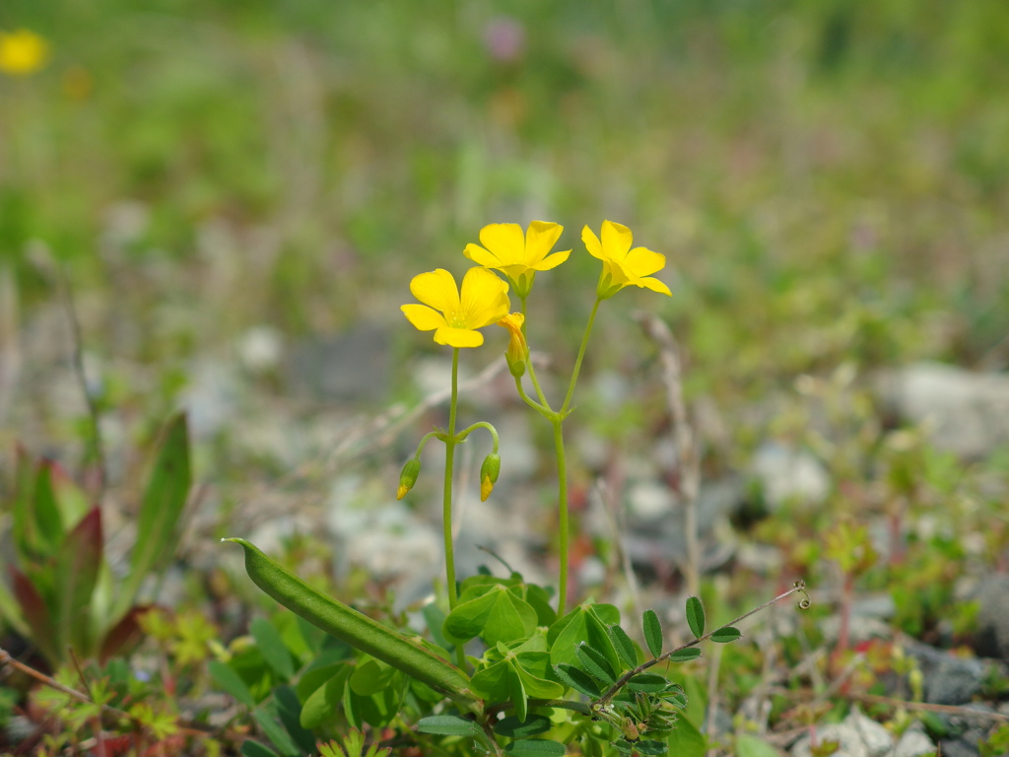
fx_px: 3265
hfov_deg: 17.6
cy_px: 378
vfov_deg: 13.2
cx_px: 504
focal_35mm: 112
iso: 100
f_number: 2.8
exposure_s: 1/320
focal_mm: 24
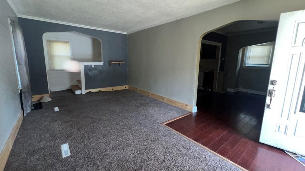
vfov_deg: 70.5
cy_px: 82
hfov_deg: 103.0
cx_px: 152
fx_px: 121
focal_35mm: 15
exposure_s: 1/88
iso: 125
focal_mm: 1.57
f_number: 1.8
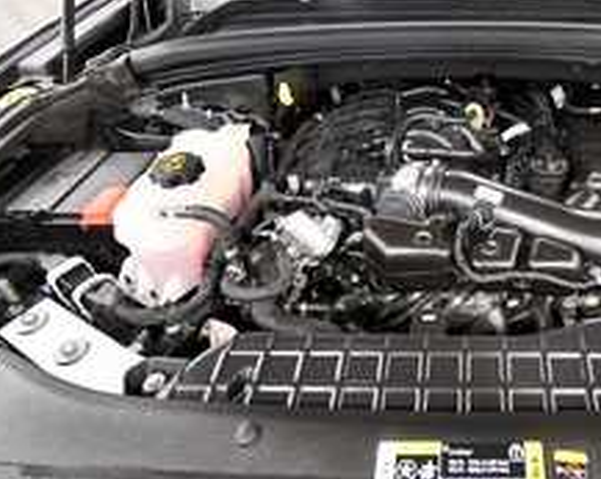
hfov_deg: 61.1
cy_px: 209
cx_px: 474
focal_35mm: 26
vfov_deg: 54.7
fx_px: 462
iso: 3200
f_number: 4.5
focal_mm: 10
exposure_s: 1/100
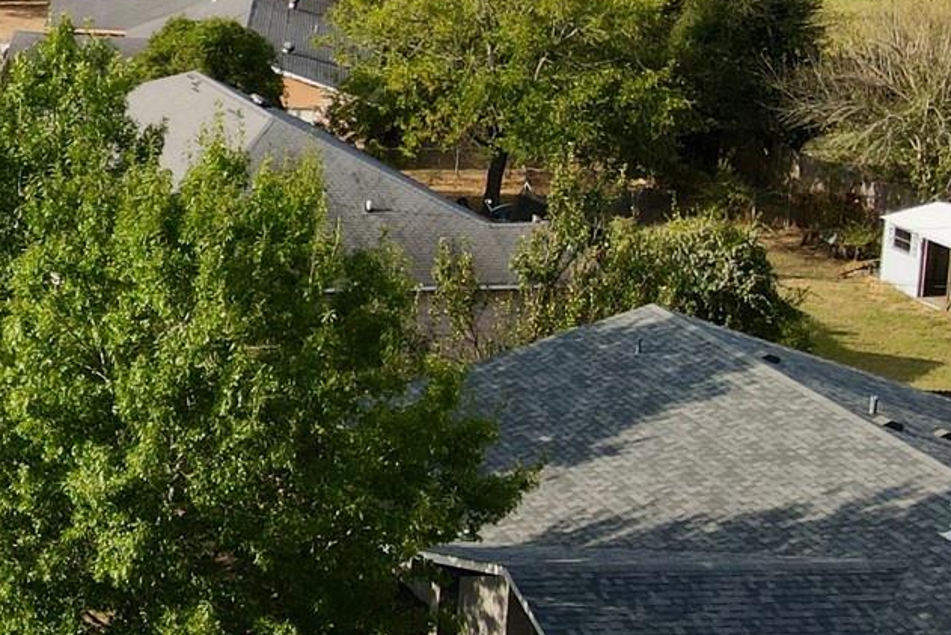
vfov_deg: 16.7
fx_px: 2140
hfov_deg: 21.4
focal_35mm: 81
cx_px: -440
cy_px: 74
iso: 110
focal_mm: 4.5
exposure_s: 1/640
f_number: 2.8
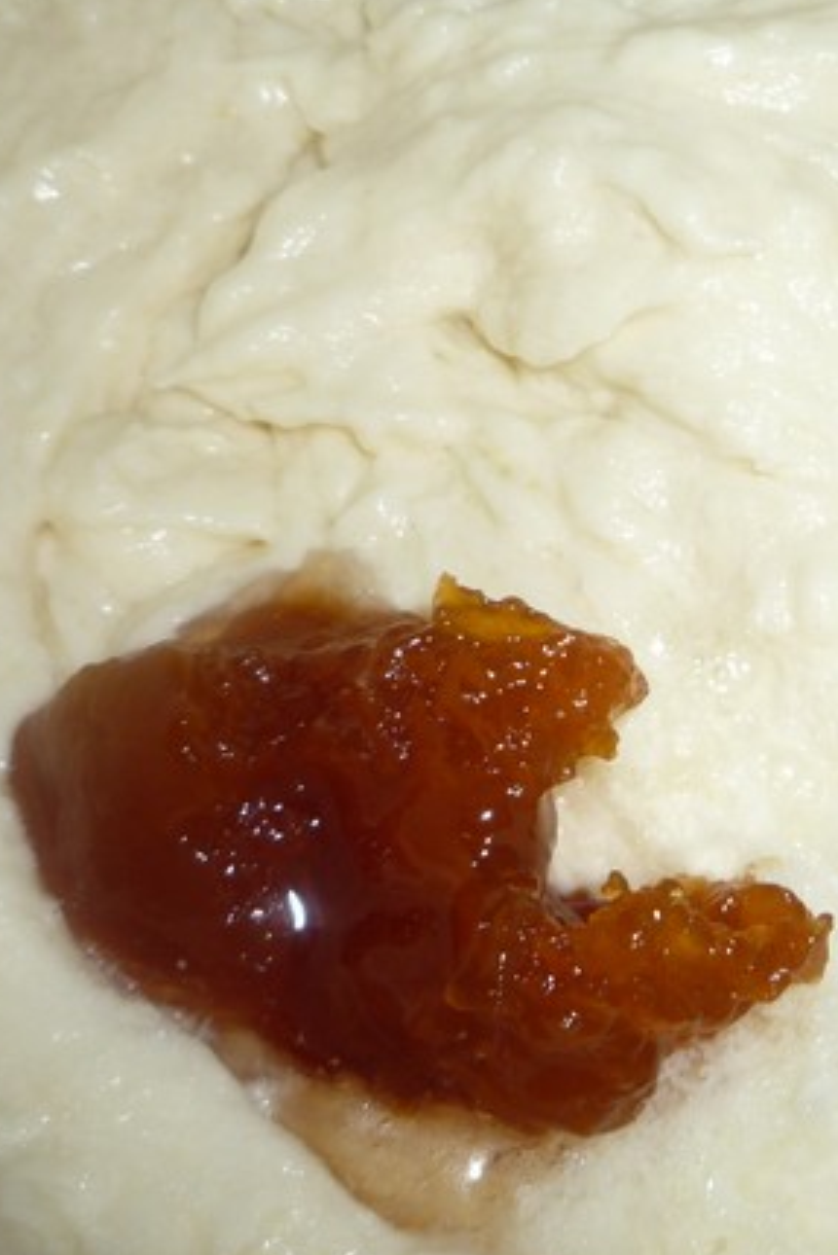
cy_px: 482
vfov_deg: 34.3
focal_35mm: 58
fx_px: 2023
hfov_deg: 21.8
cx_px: 984
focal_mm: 5.2
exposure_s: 1/30
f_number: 4
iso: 100
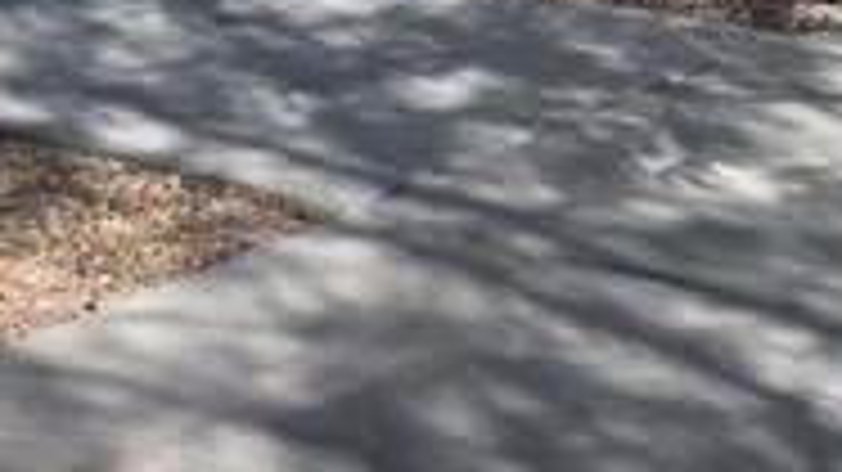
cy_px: -607
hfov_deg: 15.3
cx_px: 901
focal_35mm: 137
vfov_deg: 8.2
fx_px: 3057
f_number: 1.7
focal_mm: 6.25
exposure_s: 1/5958
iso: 80
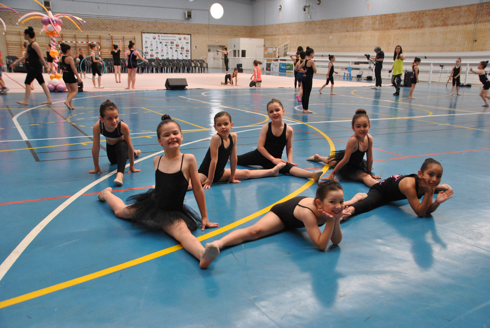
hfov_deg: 51.2
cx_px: 245
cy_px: 164
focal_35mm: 38
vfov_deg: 35.6
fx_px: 511
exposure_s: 1/80
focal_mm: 25
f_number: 4.5
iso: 800
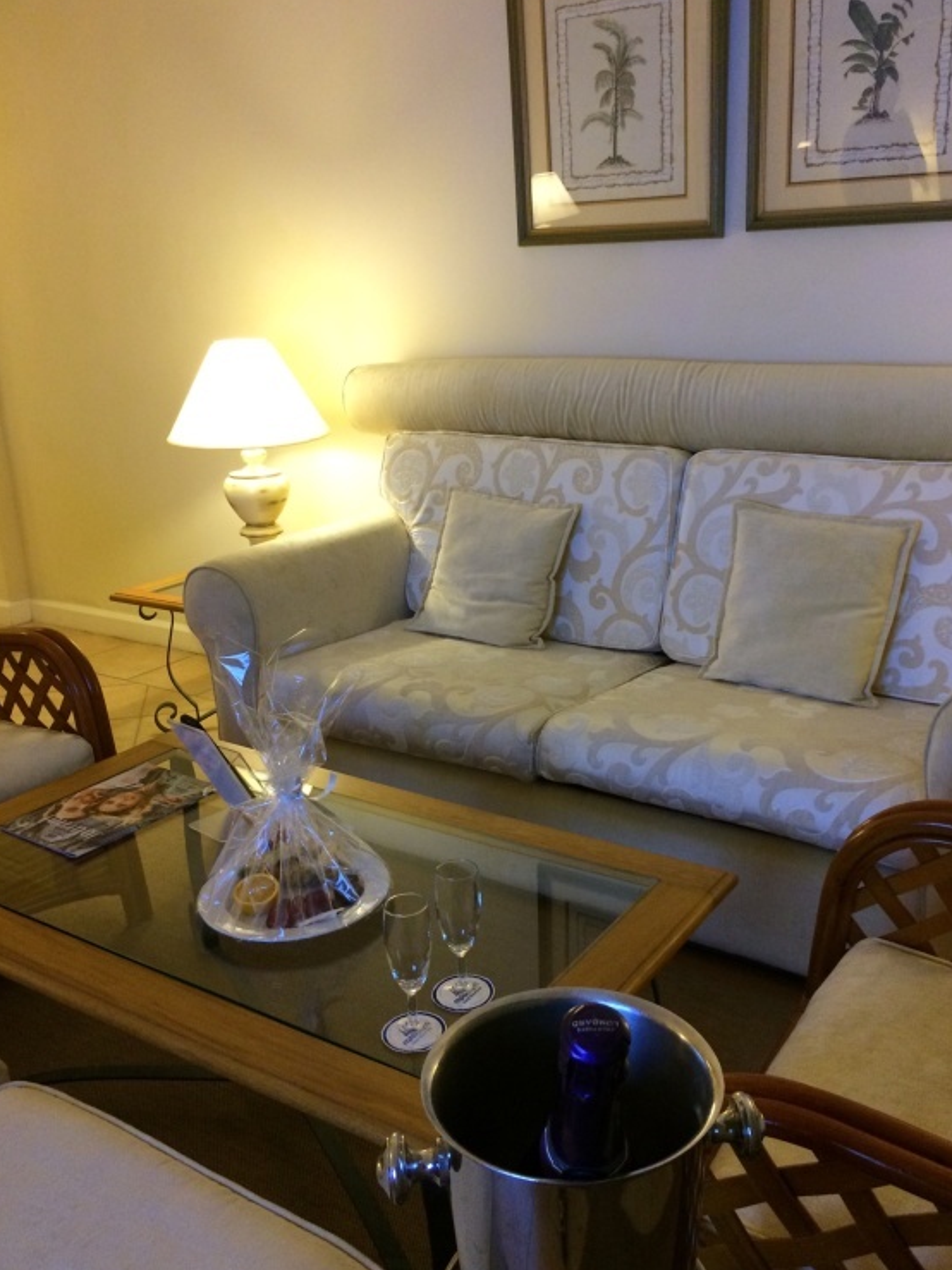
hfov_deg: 45.4
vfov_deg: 58.3
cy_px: 656
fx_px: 1137
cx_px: 500
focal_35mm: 31
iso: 250
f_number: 2.2
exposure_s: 1/33
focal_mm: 4.15
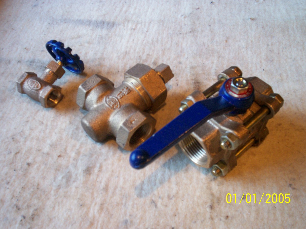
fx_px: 318
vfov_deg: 39.7
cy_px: 114
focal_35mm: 36
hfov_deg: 51.4
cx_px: 153
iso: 140
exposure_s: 1/9.91
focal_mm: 5.9
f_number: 4.5
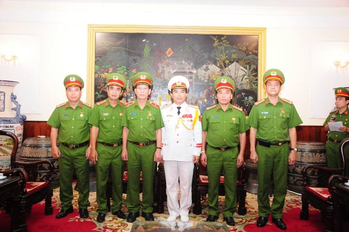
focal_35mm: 32
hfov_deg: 59.6
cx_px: 174
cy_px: 116
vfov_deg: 41.6
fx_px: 305
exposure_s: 1/60
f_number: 5
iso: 1250
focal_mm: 21
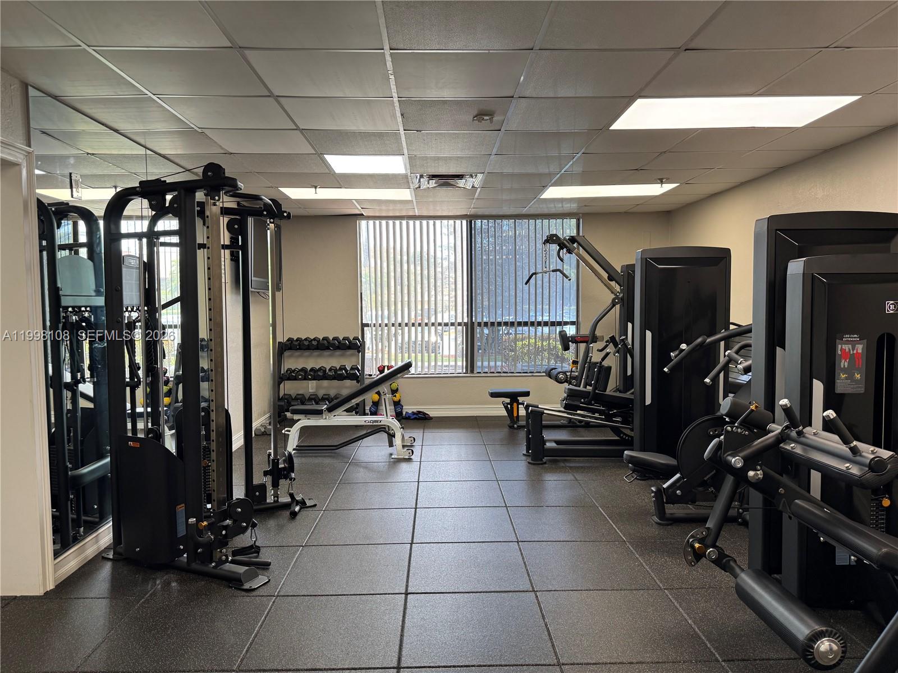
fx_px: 623
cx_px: 449
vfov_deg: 56.8
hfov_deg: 71.6
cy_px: 336
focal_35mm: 24
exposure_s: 1/120
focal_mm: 6.76
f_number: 1.78
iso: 125
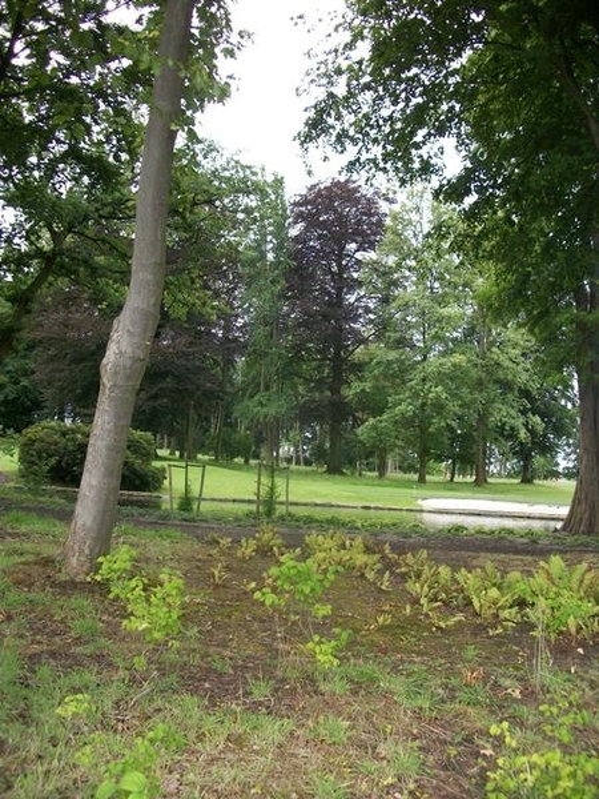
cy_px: 400
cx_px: 300
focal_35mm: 32
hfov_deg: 44.2
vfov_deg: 56.8
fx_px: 738
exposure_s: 1/250
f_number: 2.9
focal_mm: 5.7
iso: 80
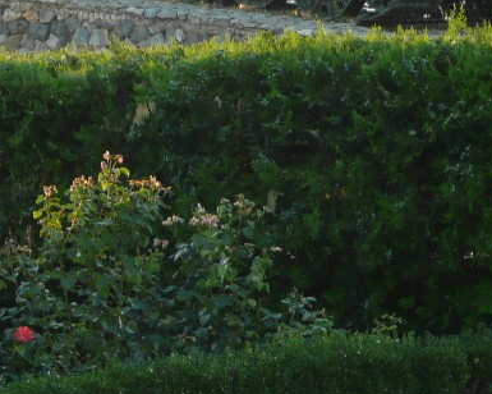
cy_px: -73
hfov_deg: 5.0
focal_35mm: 386
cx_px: 121
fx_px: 5621
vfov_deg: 4.0
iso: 100
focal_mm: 19.5
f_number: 4.7
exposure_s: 1/40
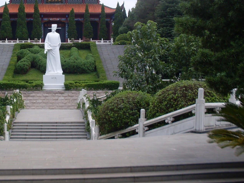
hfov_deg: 31.1
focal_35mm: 61
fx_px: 430
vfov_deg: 23.8
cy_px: 53
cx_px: 62
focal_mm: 6.3
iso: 80
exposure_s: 1/180
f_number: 8.4
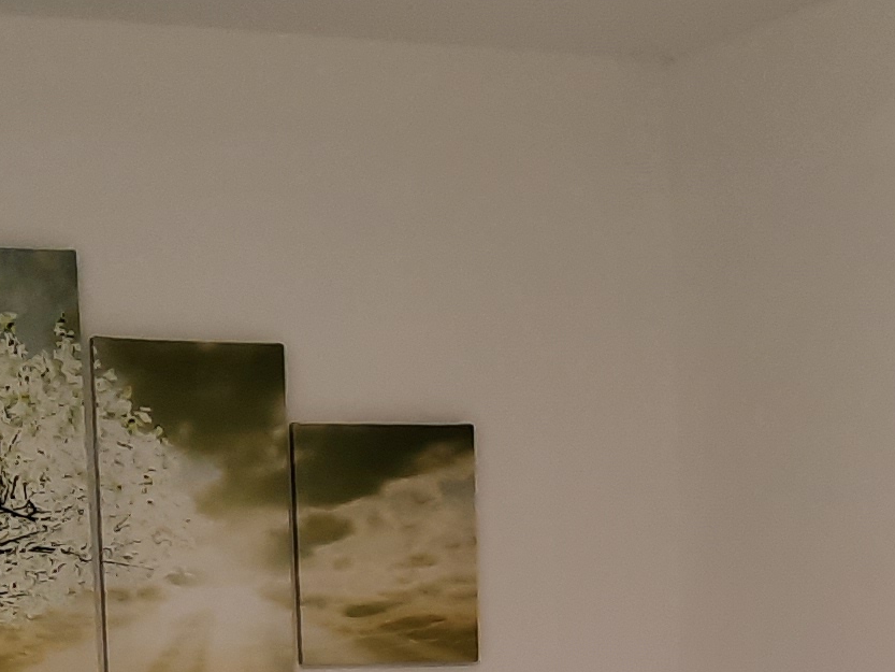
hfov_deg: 16.4
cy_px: 1444
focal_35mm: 120
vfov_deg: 11.0
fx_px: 3103
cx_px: 601
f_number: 2
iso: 64
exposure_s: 1/50
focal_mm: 4.6
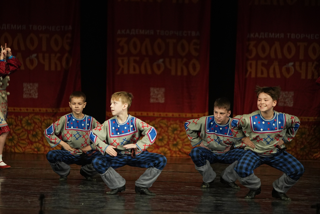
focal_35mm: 199
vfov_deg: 6.9
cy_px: 98
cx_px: 144
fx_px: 1769
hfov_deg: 10.3
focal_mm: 175
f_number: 2.8
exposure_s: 1/500
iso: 4000
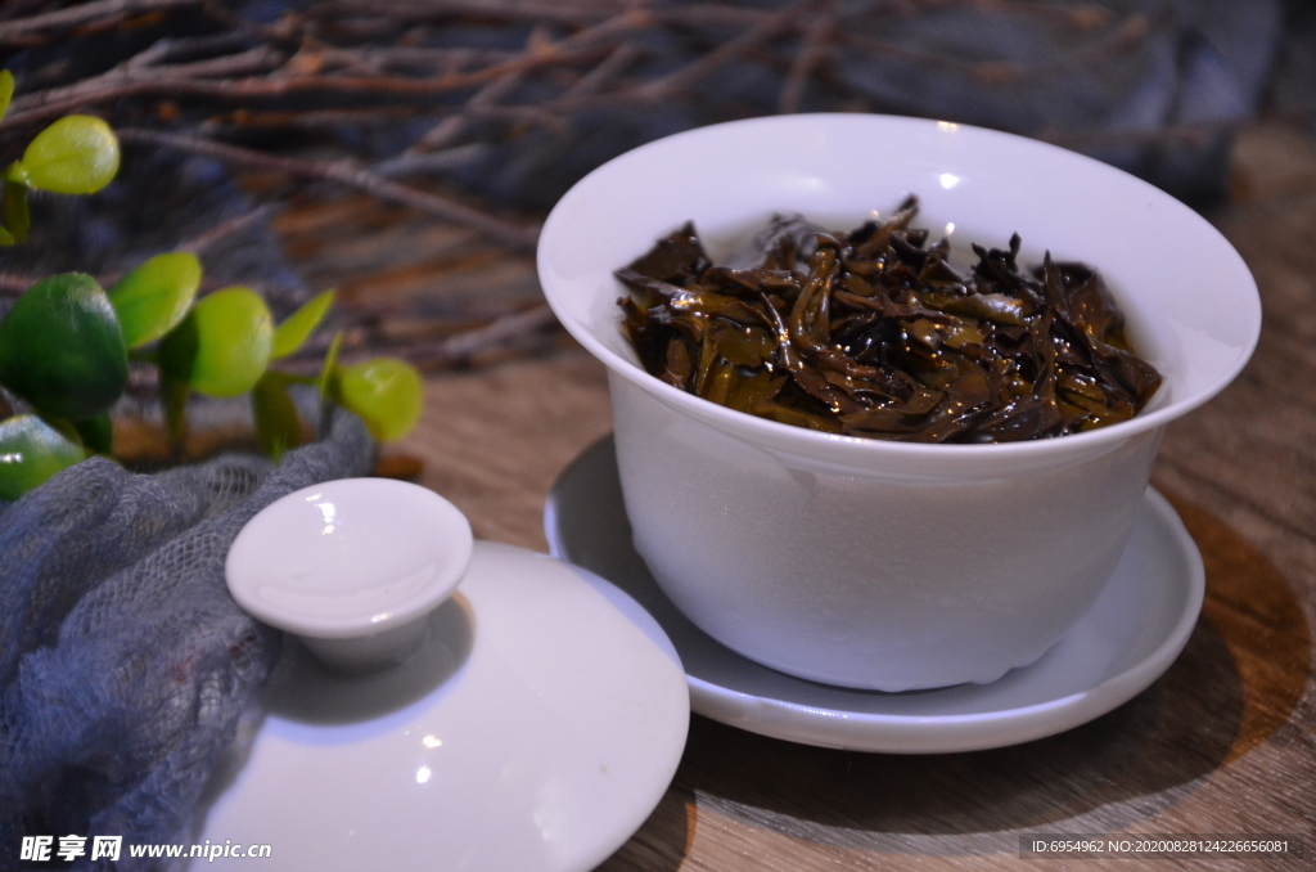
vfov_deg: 8.7
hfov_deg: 13.1
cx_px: 658
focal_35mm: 158
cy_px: 436
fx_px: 5745
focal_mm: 105
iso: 1600
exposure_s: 1/50
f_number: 5.6
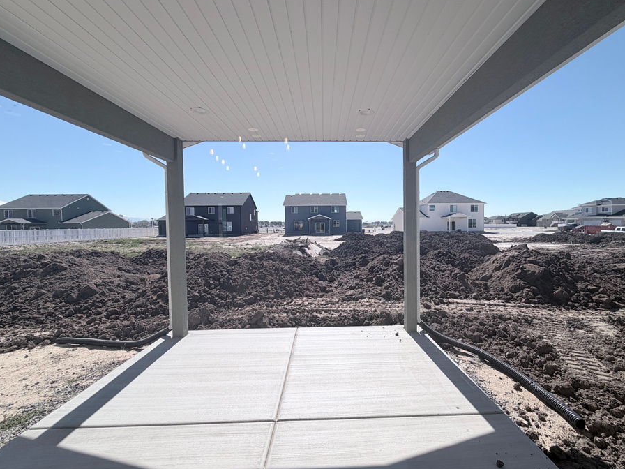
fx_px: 289
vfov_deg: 78.1
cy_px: 236
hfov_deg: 94.3
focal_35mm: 16
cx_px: 339
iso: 20
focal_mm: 2.22
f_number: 2.2
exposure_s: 1/770
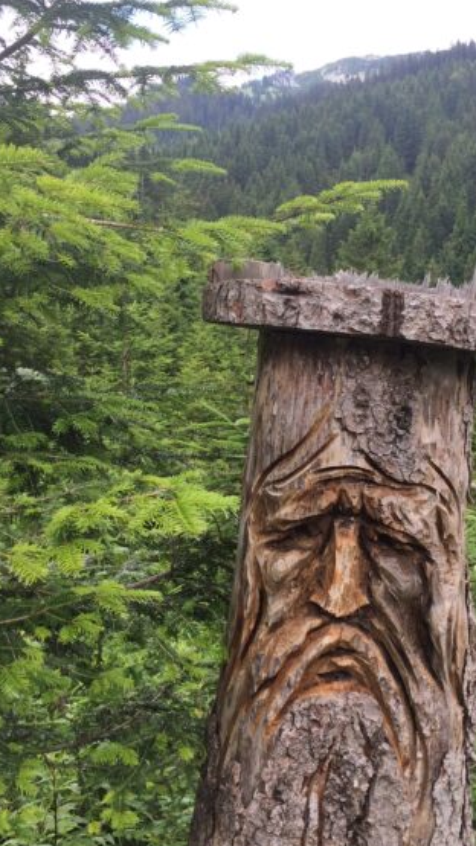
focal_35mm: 42
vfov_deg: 48.3
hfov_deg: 28.3
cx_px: 288
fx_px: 943
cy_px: 401
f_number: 2.2
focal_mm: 4.15
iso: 32
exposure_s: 1/451
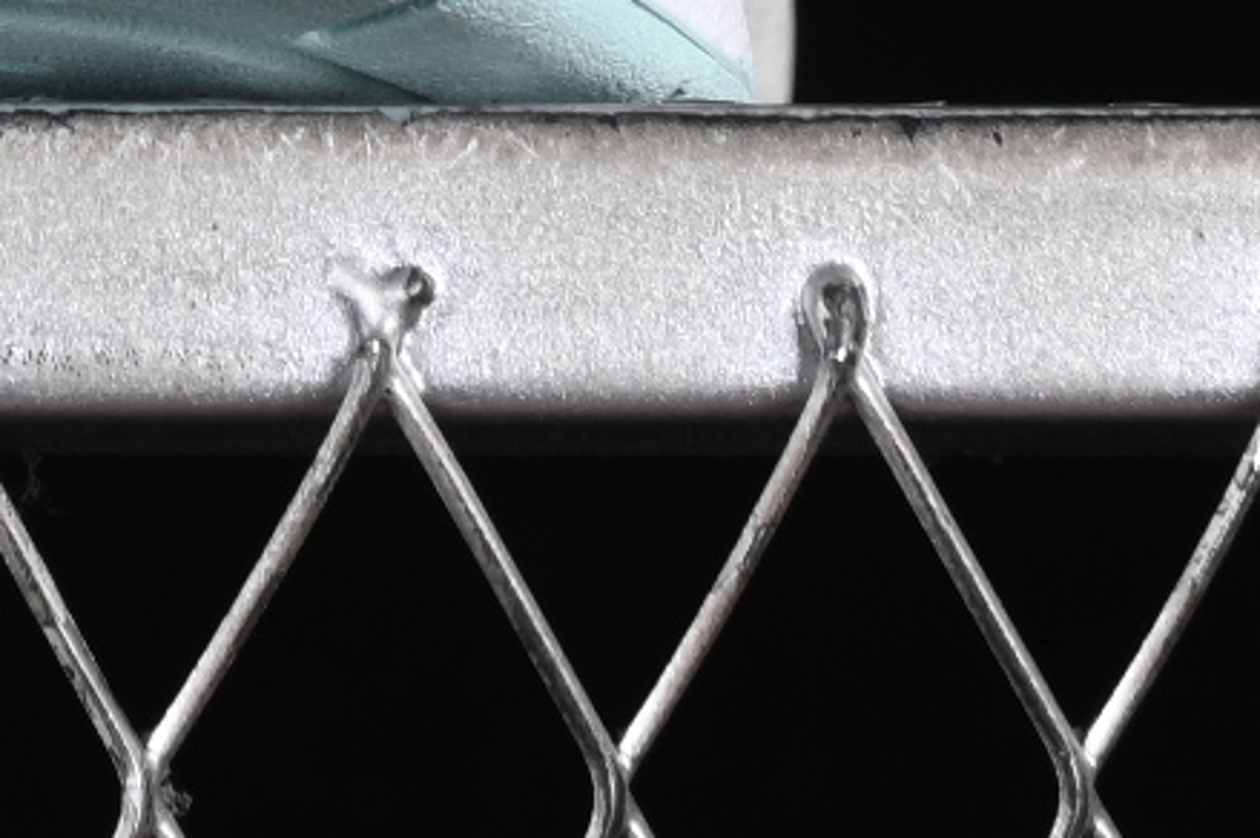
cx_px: -918
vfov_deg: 2.8
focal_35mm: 476
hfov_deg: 4.3
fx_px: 16647
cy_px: -1498
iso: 160
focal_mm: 50
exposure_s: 1/80
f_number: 8
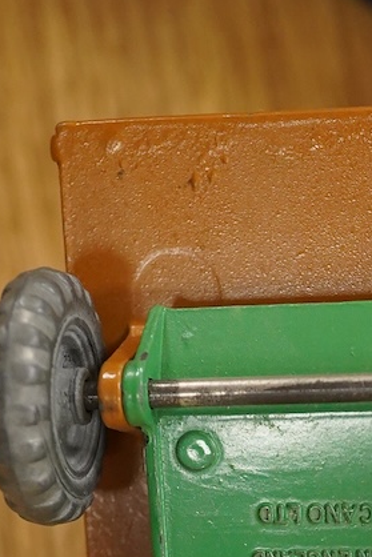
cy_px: 659
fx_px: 1874
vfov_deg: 16.3
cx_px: 384
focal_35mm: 121
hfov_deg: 11.2
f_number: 9
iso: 2500
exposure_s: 1/160
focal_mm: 30
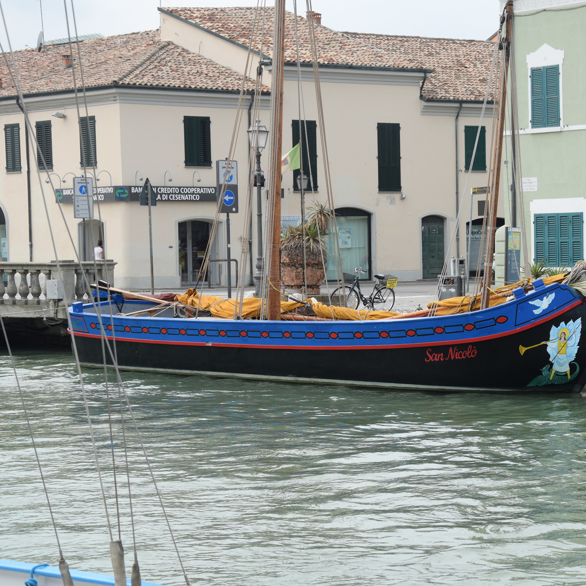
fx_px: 1551
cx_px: 439
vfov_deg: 21.4
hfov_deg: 21.2
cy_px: 293
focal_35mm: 81
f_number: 8
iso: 200
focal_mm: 42
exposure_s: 1/250
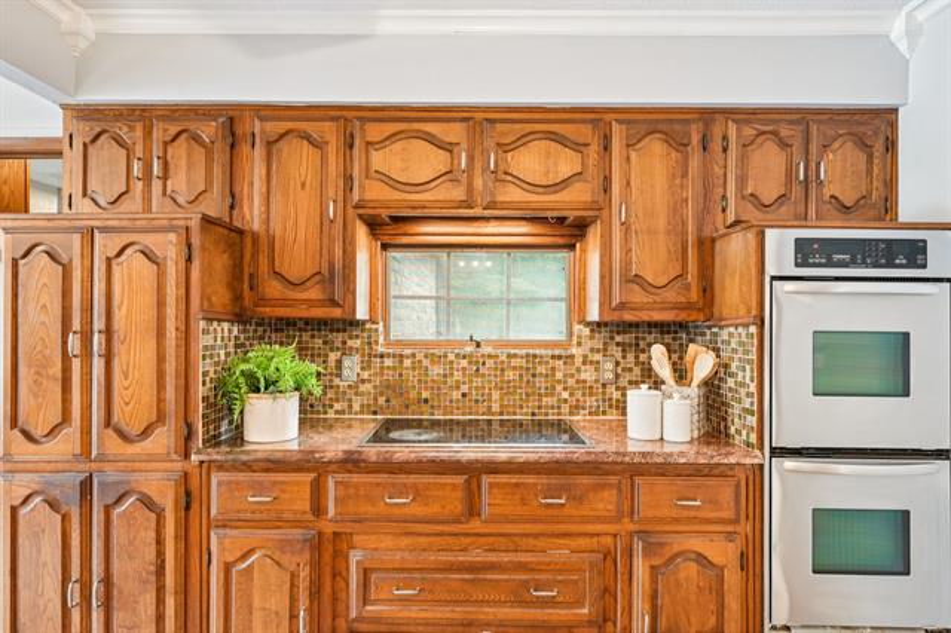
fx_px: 541
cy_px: 316
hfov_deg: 82.6
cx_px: 476
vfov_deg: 60.6
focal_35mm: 20
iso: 400
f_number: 8
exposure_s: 1/2
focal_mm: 20.5
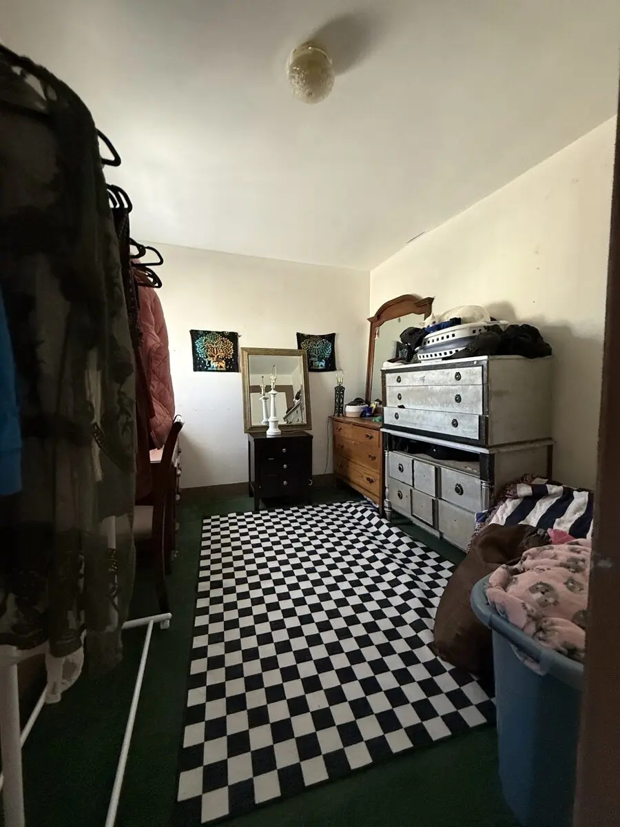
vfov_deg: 102.1
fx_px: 334
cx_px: 310
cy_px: 414
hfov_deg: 85.7
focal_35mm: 14
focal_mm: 2.22
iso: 500
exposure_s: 1/60
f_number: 2.2
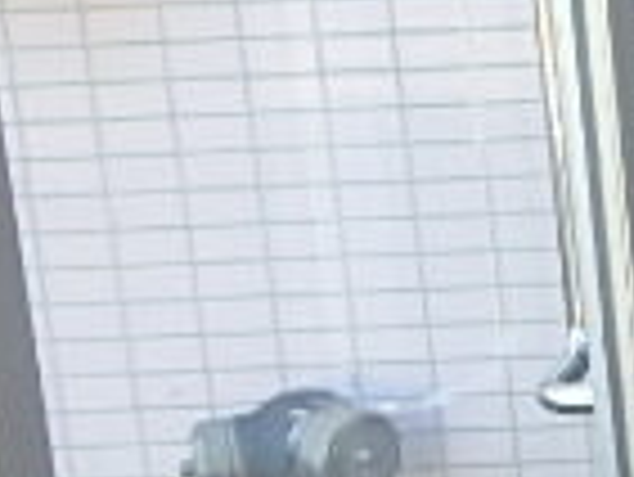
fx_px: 1741
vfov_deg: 15.5
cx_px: 1385
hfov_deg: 15.2
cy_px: 122
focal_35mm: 95
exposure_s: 1/60
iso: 125
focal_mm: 3.7
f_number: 3.5
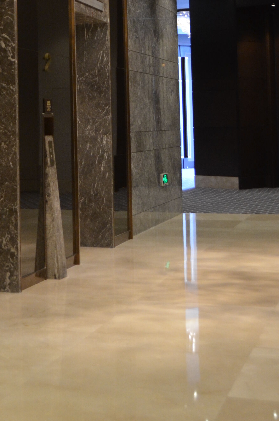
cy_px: 30
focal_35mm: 80
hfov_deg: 16.4
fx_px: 934
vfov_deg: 24.6
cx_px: -39
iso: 800
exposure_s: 1/50
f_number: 3.8
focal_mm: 22
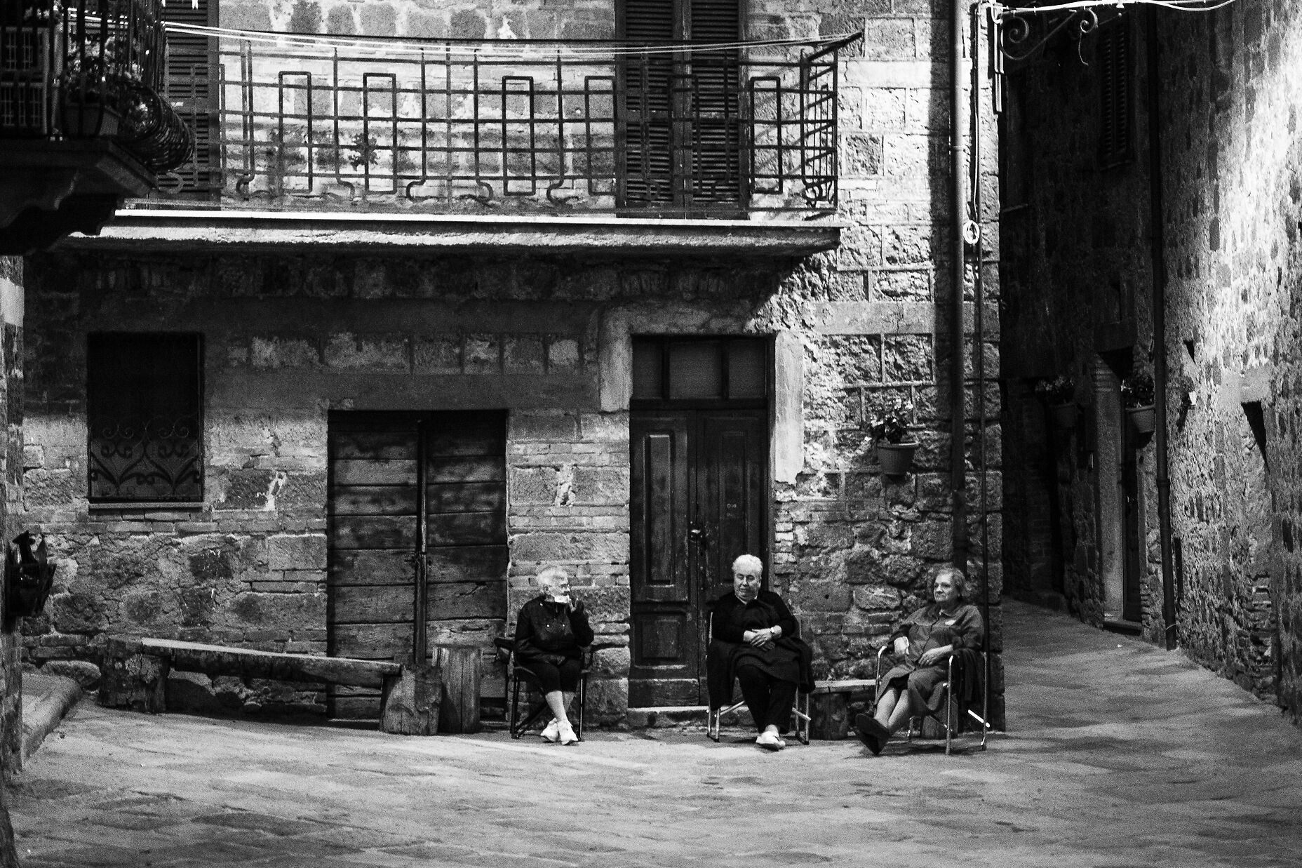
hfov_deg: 21.0
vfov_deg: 14.1
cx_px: 690
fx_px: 3508
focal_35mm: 97
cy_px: 380
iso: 6400
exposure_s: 1/160
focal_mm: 75
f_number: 2.8
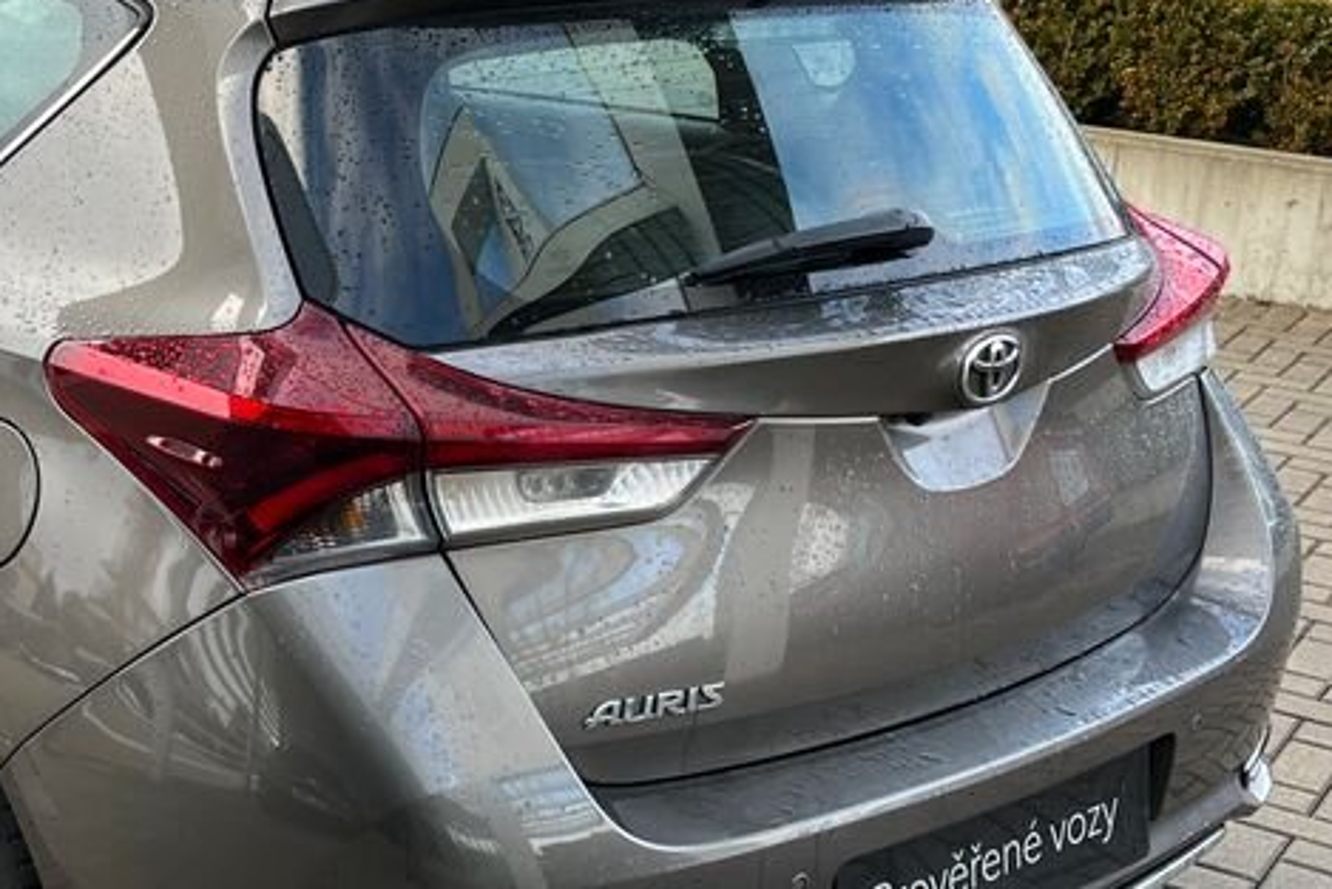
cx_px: 247
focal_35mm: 59
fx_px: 2184
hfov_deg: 32.9
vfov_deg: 23.0
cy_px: 480
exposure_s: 1/290
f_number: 1.6
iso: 40
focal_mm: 5.1
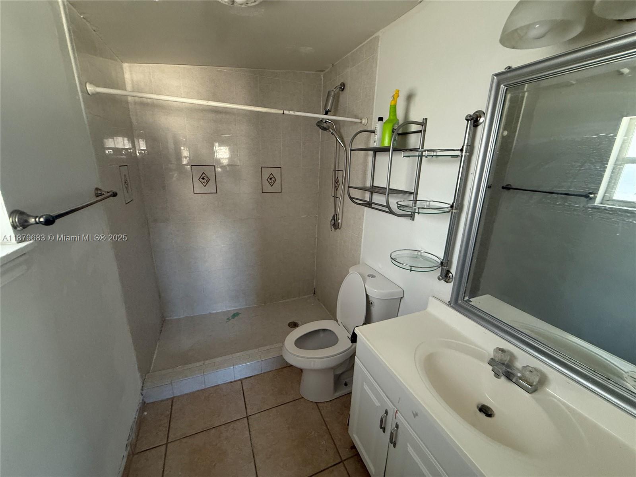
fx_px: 257
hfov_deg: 102.1
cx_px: 318
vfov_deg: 85.7
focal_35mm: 14
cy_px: 238
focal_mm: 2.22
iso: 320
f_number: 2.2
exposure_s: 1/90
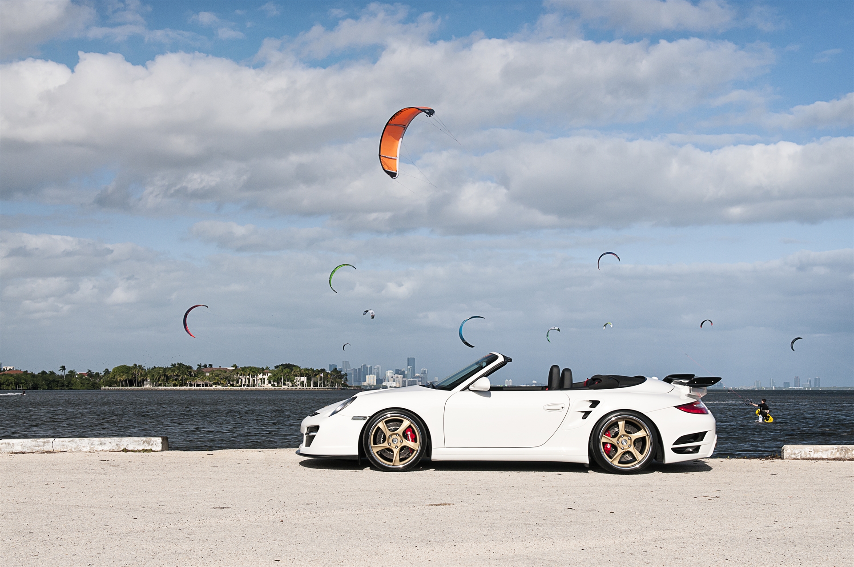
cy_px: 284
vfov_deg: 22.6
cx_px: 427
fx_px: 1422
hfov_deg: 33.4
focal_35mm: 60
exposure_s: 1/400
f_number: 8
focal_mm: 40
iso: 200
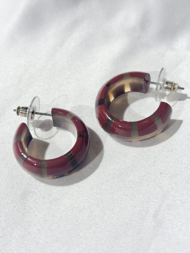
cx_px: 95
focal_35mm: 52
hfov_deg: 28.0
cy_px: 126
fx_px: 381
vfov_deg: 36.8
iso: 32
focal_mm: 5.96
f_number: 1.6
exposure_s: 1/334
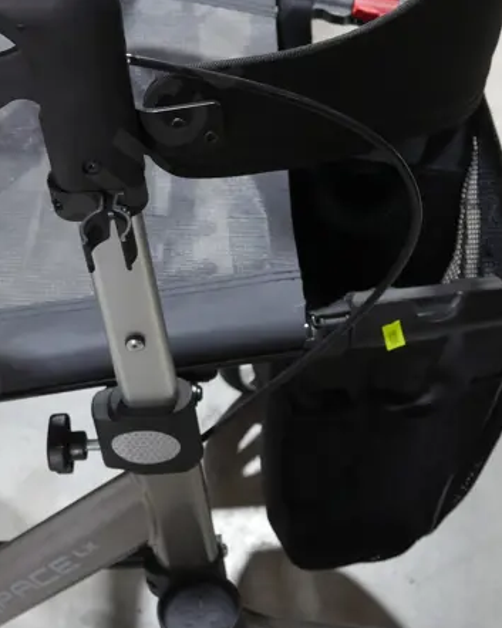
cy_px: 159
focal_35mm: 77
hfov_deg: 19.8
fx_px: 1431
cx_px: 136
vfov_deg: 24.5
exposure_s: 1/60
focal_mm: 17
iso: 400
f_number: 4
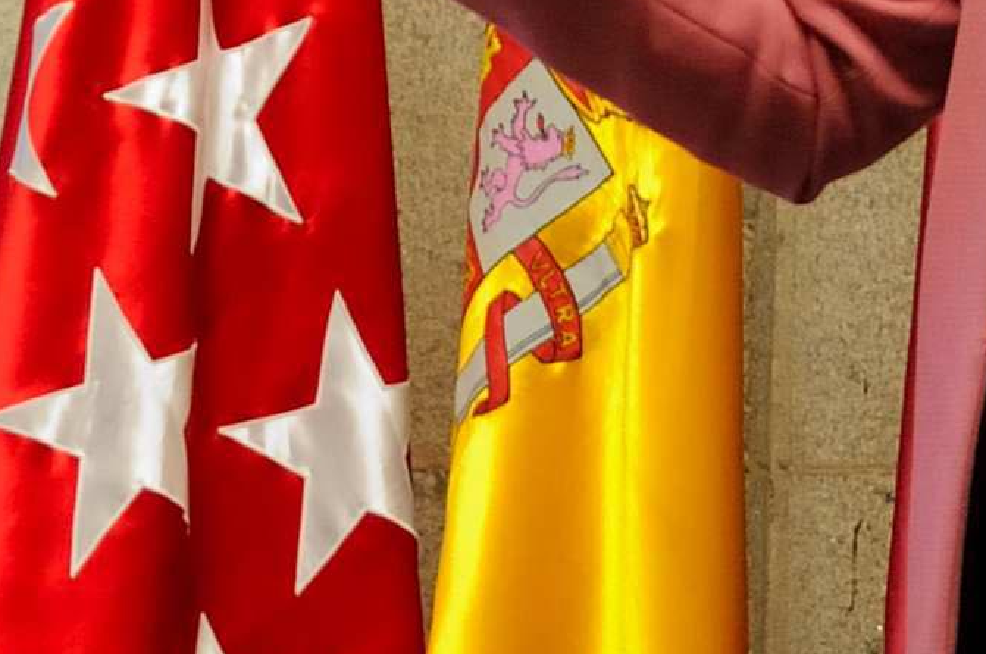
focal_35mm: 182
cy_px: 34
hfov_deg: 11.0
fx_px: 4982
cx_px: 1331
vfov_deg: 7.5
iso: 1000
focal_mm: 19
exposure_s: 1/160
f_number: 2.8
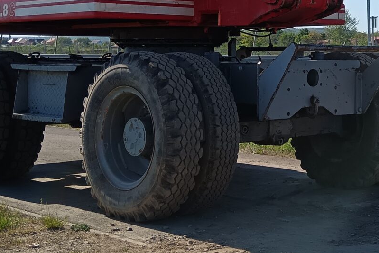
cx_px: 336
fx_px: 948
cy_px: -53
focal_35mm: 90
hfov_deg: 22.1
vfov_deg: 14.7
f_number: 1.9
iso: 101
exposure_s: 1/1066
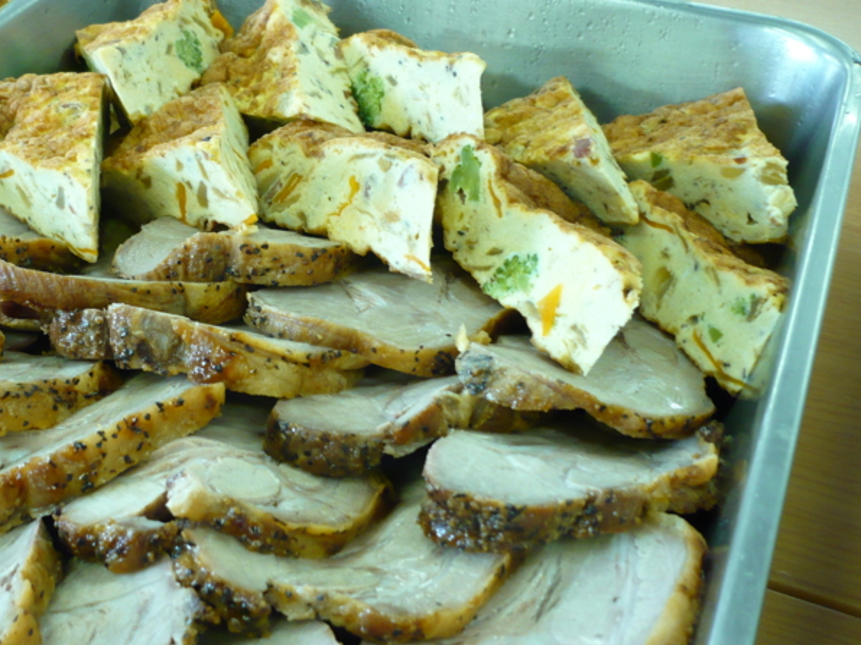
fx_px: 1169
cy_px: 355
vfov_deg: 30.9
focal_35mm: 47
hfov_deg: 39.9
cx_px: 286
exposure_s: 1/30
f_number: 2.8
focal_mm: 5.8
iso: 200
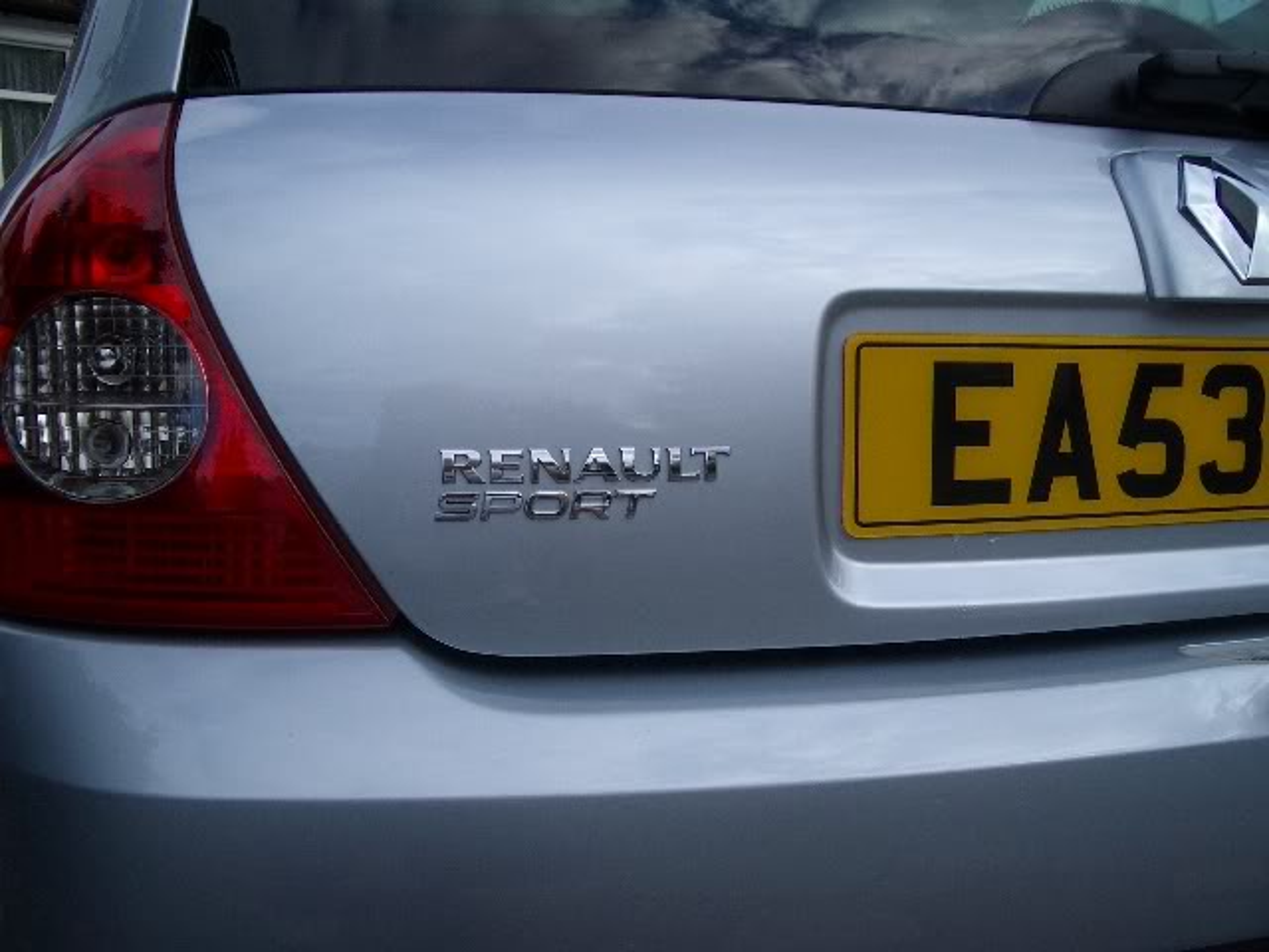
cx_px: 634
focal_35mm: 35
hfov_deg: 52.6
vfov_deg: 40.7
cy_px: 476
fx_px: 1283
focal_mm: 5.8
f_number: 4.3
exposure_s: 1/200
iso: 50
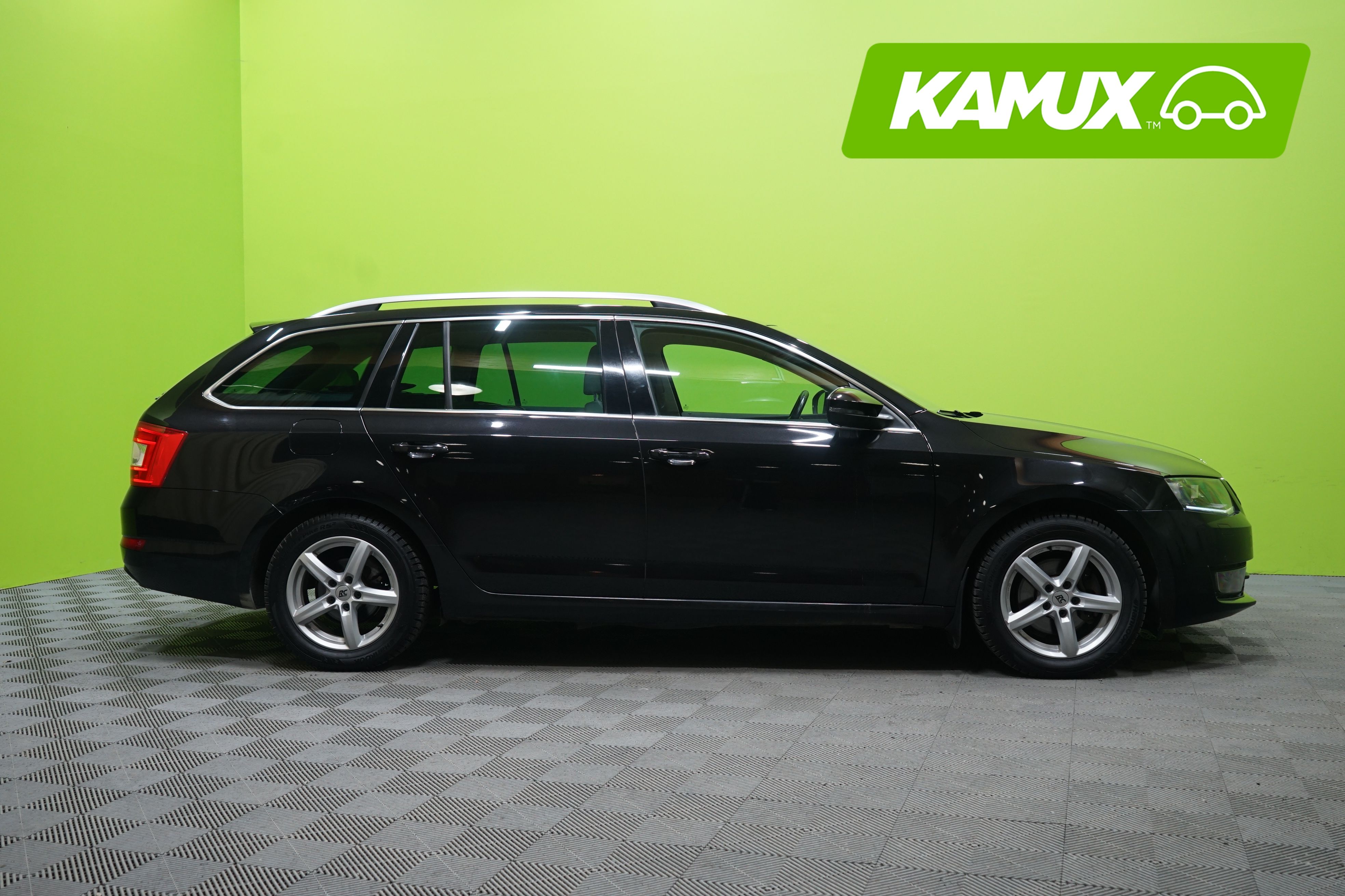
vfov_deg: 37.9
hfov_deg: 54.4
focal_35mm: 35
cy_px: 448
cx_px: 672
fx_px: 1308
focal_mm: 35
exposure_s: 1/25
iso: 800
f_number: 5
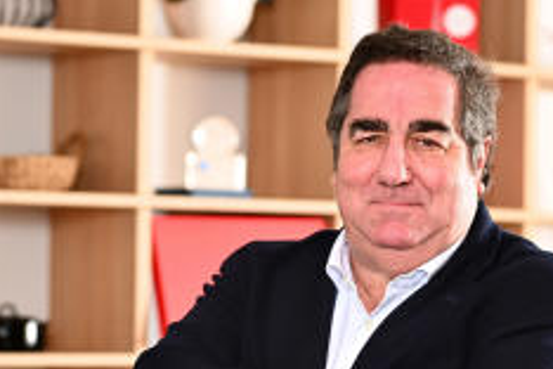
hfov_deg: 11.3
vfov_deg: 7.5
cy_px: 373
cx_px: 338
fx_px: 2796
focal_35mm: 182
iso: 125
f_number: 3.2
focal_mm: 85
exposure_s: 1/125
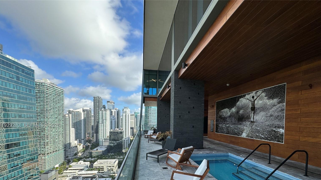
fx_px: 136
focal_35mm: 16
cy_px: 126
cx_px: 163
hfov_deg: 99.4
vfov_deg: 64.6
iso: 40
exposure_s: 1/831
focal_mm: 2.22
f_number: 2.2
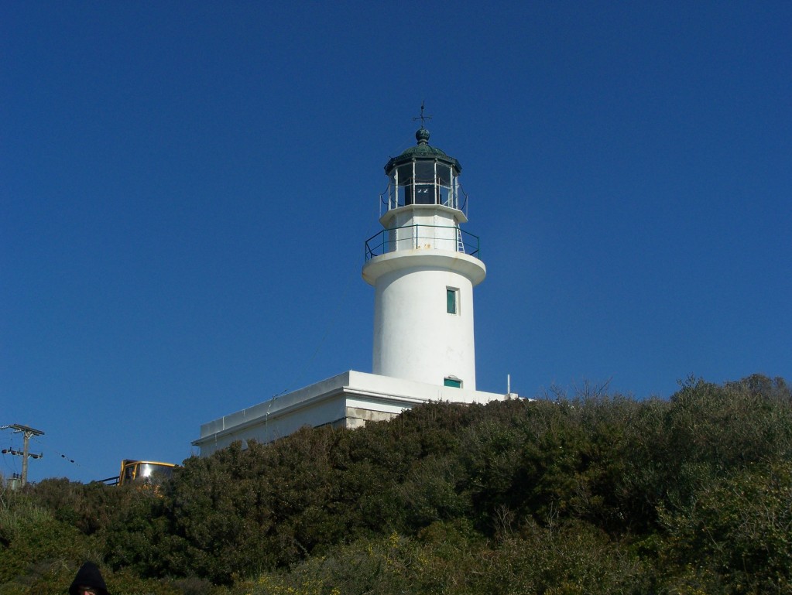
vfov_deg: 26.1
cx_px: 396
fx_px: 1282
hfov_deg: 34.3
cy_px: 298
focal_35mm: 56
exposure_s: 1/1250
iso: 80
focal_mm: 9.3
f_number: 6.3
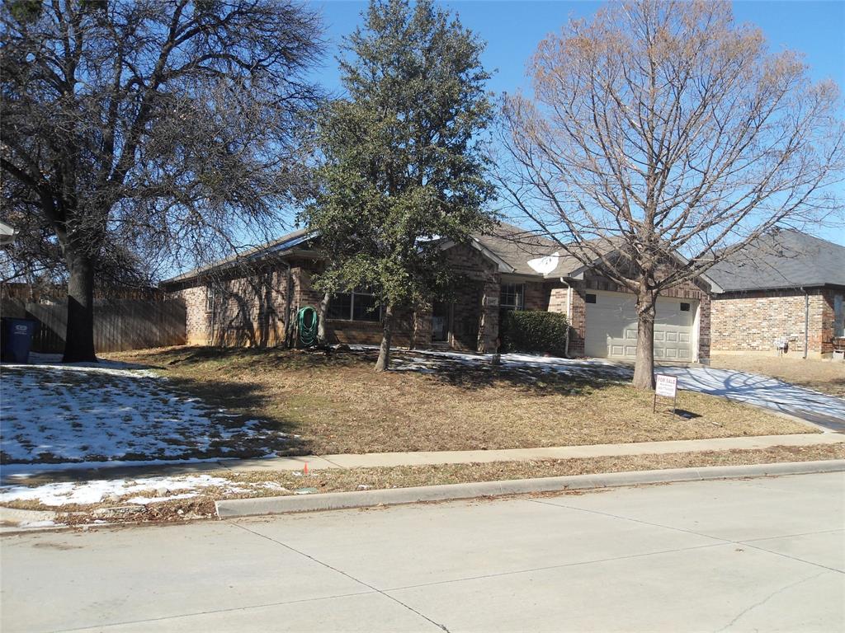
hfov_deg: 52.6
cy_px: 316
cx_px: 422
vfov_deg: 40.7
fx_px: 854
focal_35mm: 35
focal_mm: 6.3
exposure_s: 1/180
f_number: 8.2
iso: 80
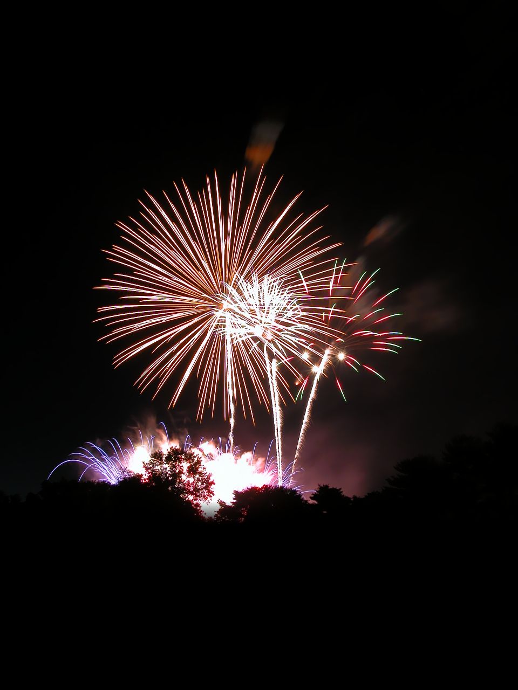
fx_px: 698
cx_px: 259
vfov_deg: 52.6
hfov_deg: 40.7
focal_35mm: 35
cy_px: 345
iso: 100
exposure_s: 6.84
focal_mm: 8.9
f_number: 7.1
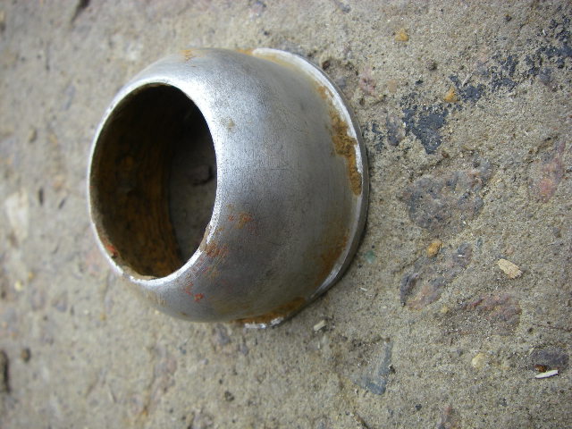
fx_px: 628
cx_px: 286
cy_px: 214
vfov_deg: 37.7
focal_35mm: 38
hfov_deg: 49.0
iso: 64
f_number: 3.3
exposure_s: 1/100
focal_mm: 6.3
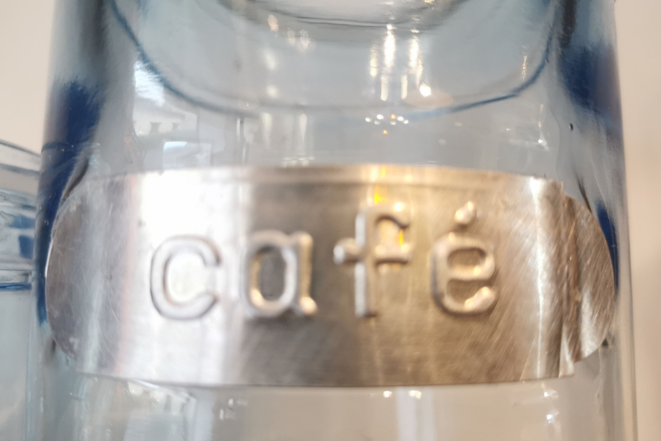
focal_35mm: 29
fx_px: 532
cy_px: 213
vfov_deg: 45.0
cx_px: 339
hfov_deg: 63.6
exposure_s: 1/50
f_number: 1.8
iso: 160
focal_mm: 5.58
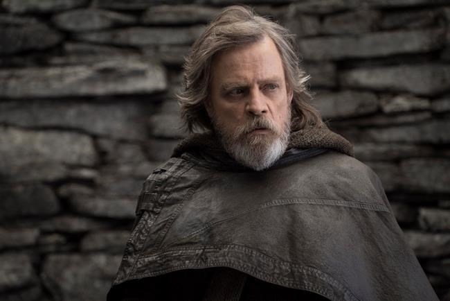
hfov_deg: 15.2
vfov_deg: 10.2
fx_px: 1688
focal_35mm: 135
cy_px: 150
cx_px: 225
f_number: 4
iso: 1250
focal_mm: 135
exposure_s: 1/160
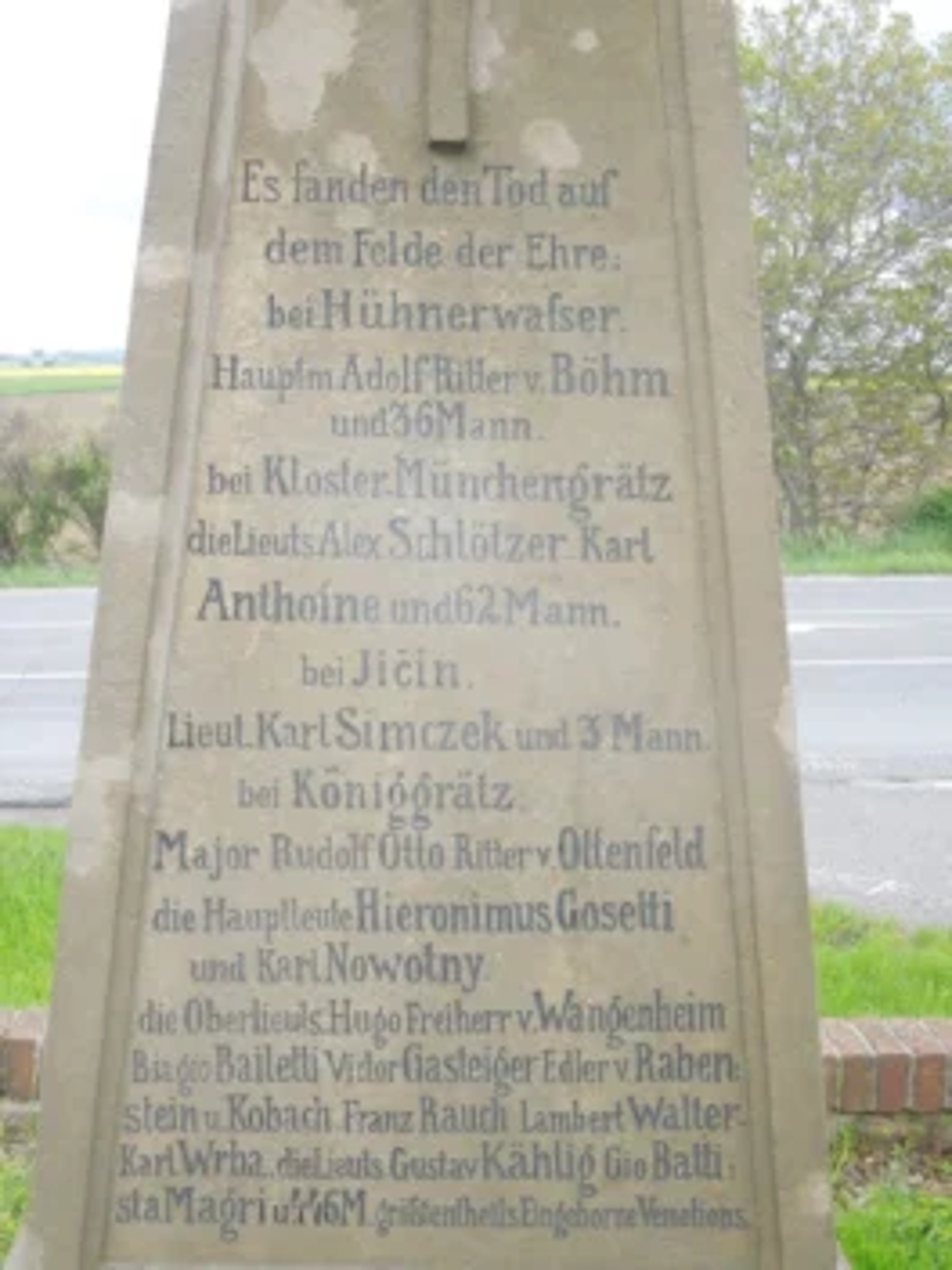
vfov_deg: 31.7
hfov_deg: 24.0
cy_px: 635
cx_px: 476
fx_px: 2237
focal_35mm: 61
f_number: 4.3
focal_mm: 11
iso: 400
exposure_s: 1/320
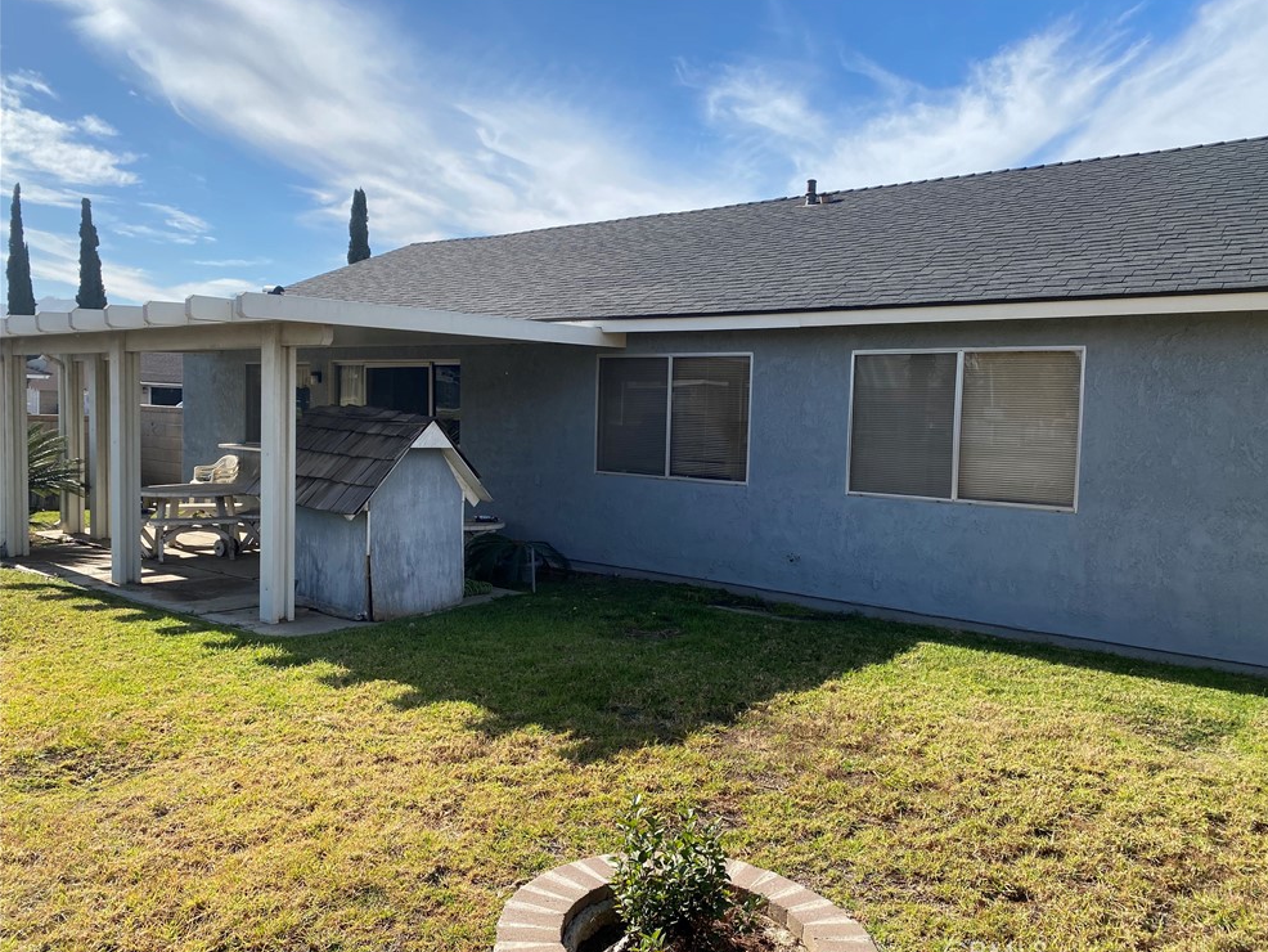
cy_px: 477
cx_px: 657
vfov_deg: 51.4
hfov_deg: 65.3
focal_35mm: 27
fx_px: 989
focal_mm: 4.25
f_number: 1.8
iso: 32
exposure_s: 1/2817
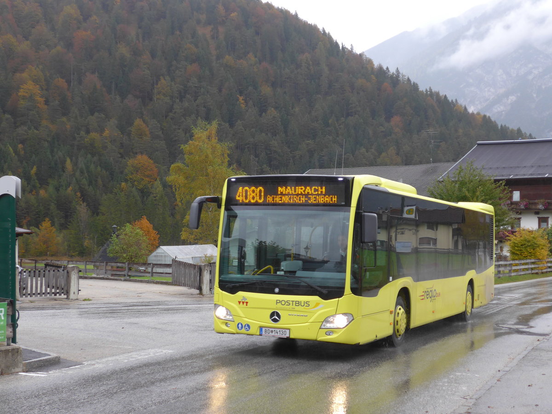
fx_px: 829
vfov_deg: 28.0
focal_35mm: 52
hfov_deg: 36.8
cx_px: 276
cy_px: 207
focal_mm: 10.7
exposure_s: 1/160
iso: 160
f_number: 3.3
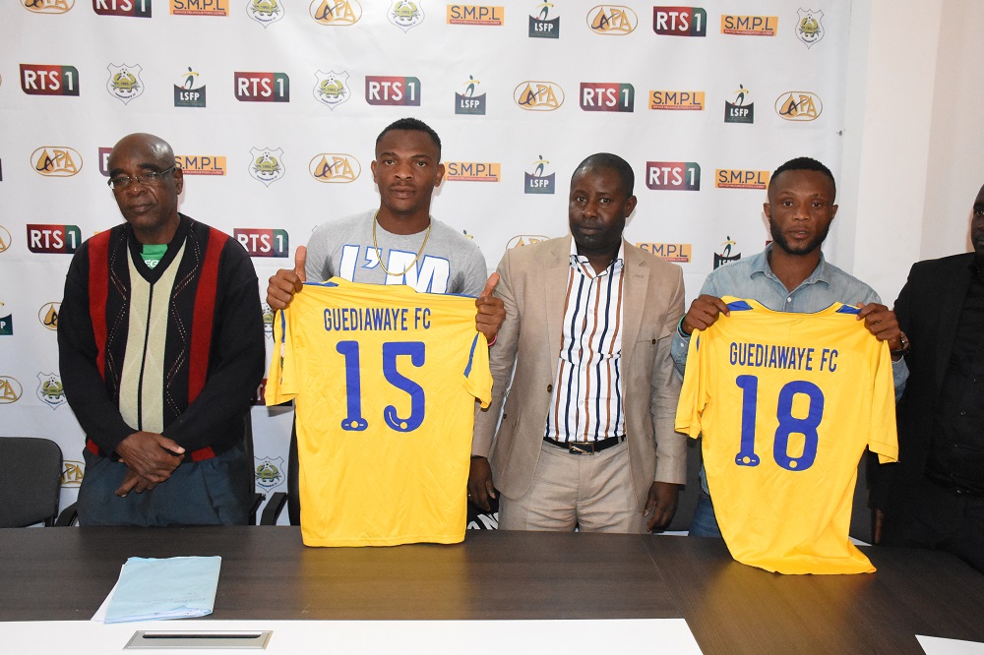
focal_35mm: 33
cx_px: 492
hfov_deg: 57.2
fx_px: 902
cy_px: 328
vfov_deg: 39.9
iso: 7200
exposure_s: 1/250
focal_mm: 22
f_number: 5
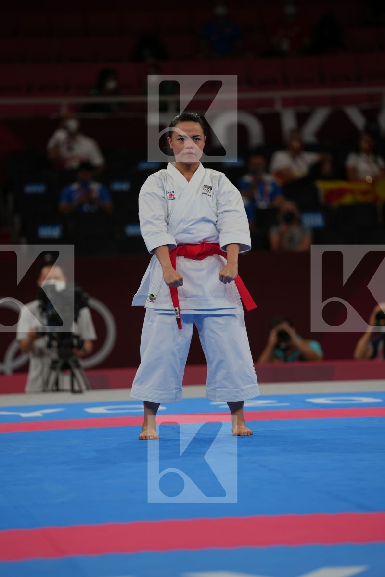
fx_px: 3208
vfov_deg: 10.3
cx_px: 192
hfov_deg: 6.9
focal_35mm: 200
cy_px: 288
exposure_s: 1/500
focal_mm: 200
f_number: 2.8
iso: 160
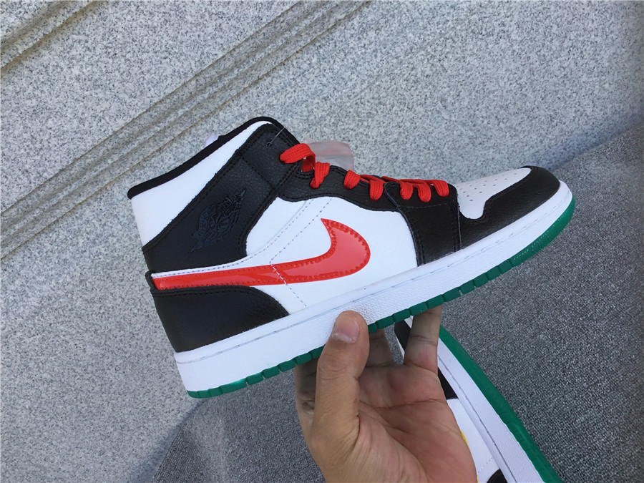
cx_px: 322
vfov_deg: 45.4
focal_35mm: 31
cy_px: 242
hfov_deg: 58.4
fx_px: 577
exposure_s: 1/360
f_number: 2.4
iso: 25
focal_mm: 3.3
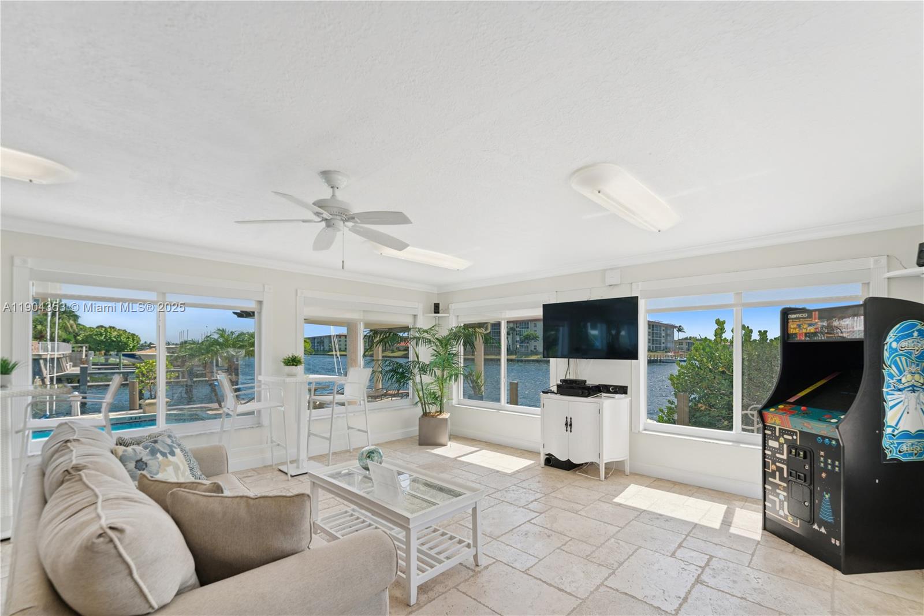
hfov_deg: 101.2
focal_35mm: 15
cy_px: 308
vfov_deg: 78.1
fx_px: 380
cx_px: 462
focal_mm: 14.8
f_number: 9
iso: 250
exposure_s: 1/160
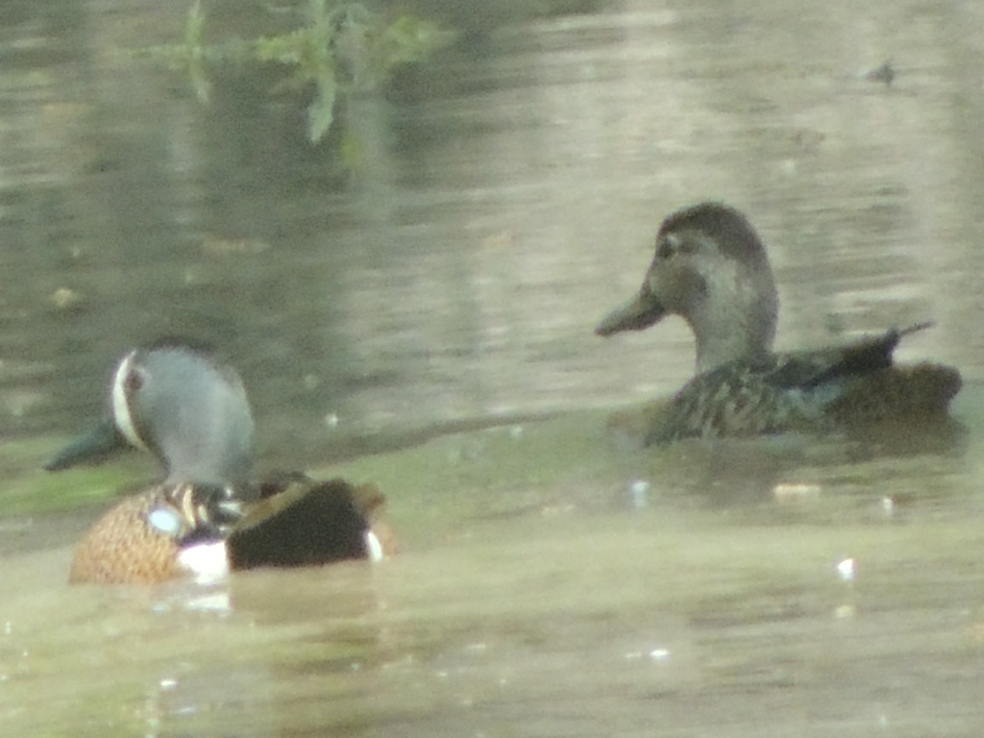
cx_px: 492
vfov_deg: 1.5
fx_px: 28426
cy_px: 369
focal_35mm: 1000
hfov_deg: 2.0
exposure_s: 1/500
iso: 800
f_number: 5.9
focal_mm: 180
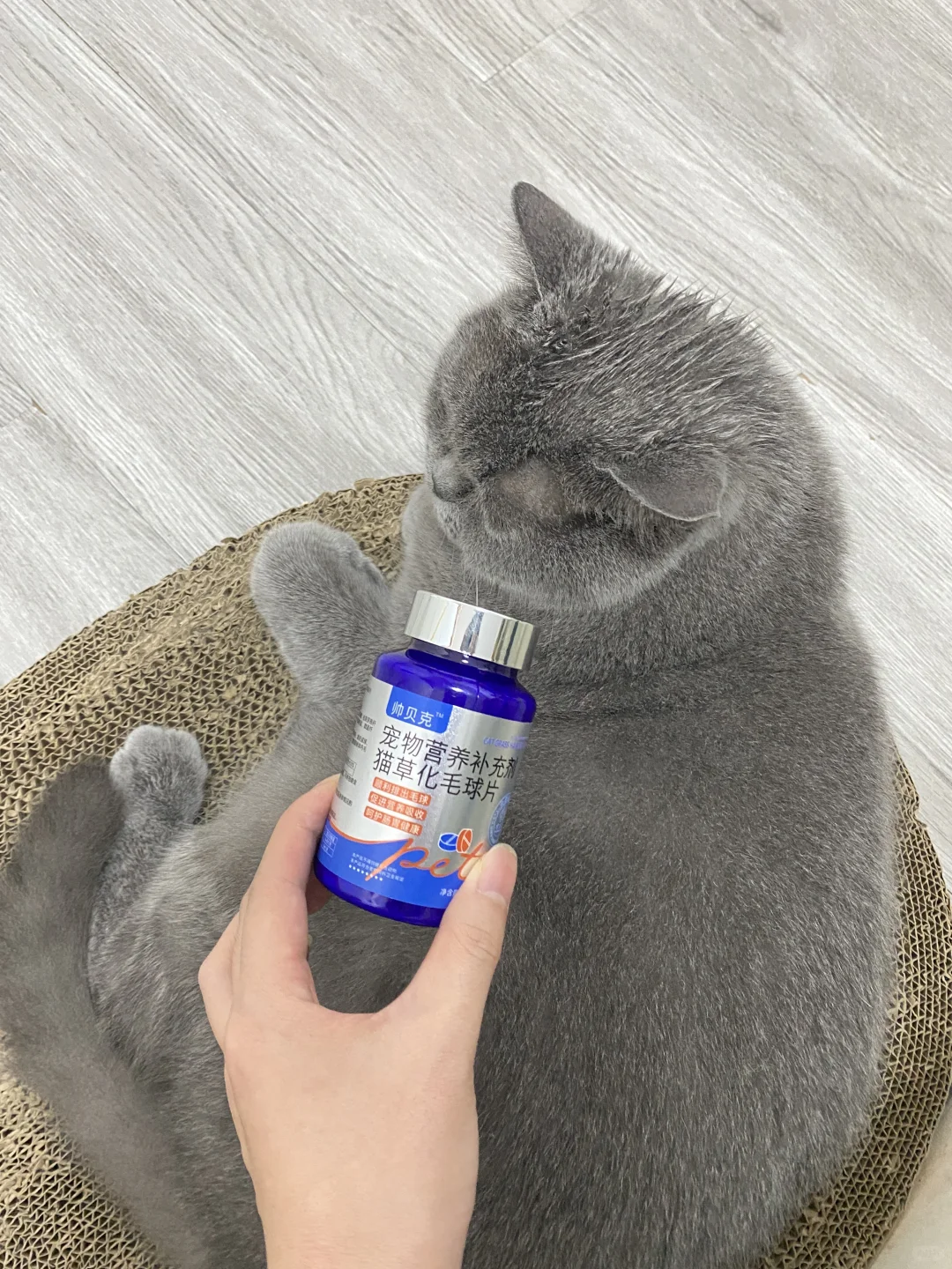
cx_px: 476
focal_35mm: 26
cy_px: 634
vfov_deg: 67.3
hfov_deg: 53.1
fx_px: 953
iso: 640
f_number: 1.8
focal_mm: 4.25
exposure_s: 1/25
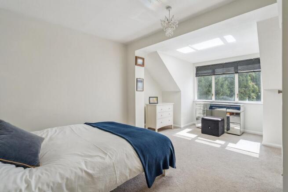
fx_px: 128
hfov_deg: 96.7
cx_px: 144
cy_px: 96
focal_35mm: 16
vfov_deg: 73.8
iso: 640
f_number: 5.6
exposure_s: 1/100
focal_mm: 16
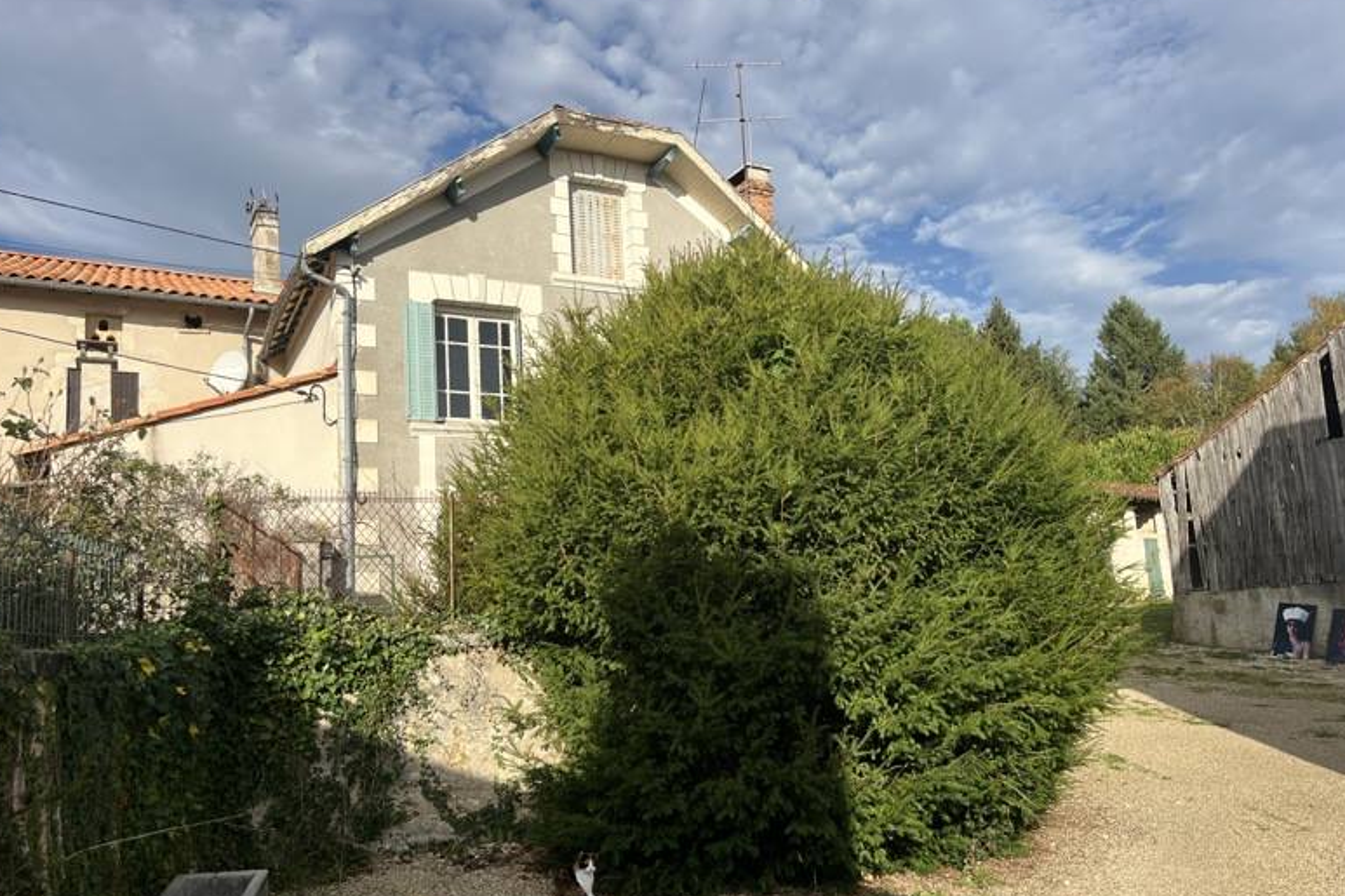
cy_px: 468
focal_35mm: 28
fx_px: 1046
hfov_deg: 65.5
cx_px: 670
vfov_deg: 46.4
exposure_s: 1/3521
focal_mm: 5.1
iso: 50
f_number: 1.6
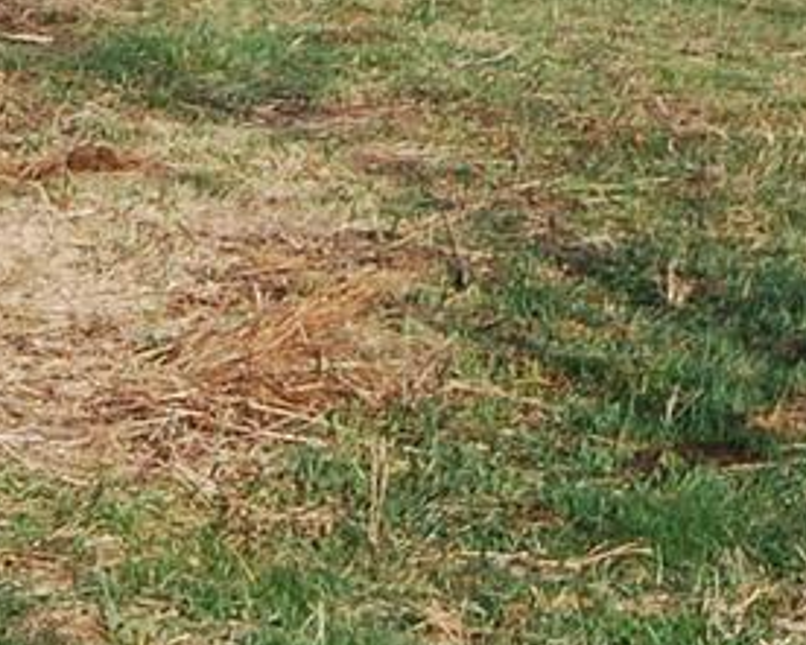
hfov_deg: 9.0
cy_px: -919
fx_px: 4987
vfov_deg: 7.0
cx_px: 1288
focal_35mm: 209
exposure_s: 1/200
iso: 200
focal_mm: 20
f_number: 10
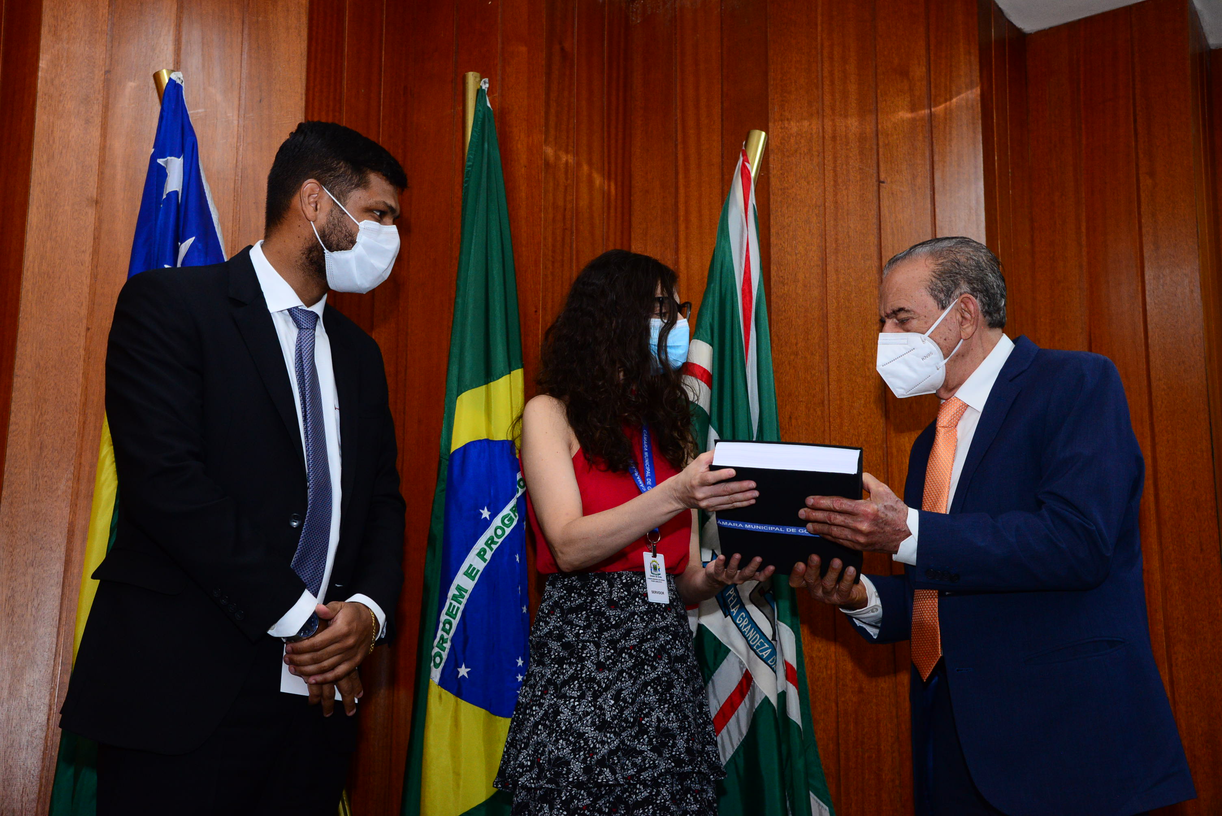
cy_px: 408
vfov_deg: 29.3
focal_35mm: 46
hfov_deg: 42.7
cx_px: 611
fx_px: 1562
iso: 2000
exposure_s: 1/60
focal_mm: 46
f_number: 6.3
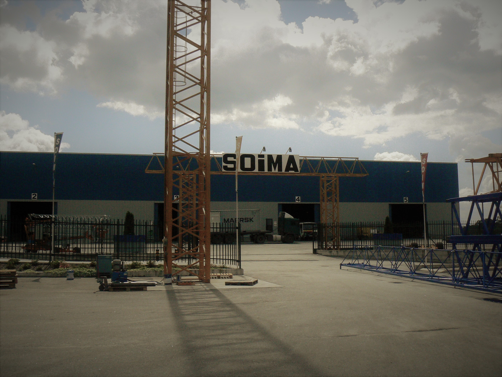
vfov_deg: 39.7
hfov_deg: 51.4
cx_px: 251
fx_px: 522
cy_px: 188
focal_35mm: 36
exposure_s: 1/2000
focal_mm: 6
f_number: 8
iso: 400
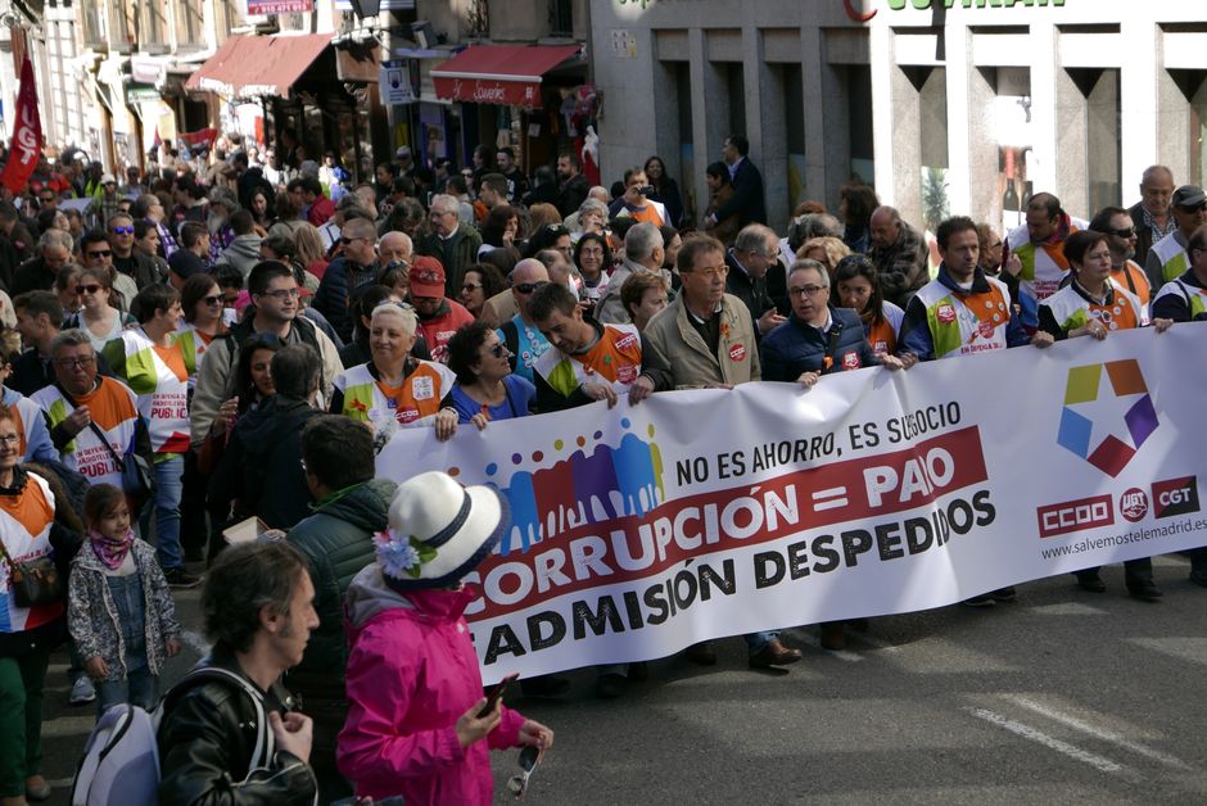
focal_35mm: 75
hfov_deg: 27.0
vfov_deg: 18.2
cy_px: 403
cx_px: 604
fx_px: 2516
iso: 100
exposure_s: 1/800
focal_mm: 34
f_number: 2.8
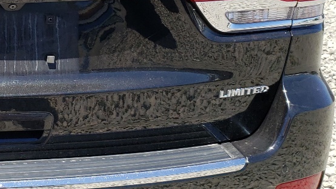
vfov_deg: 14.6
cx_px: -10
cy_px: 30
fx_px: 731
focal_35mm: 82
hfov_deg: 24.6
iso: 50
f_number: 1.5
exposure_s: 1/1667
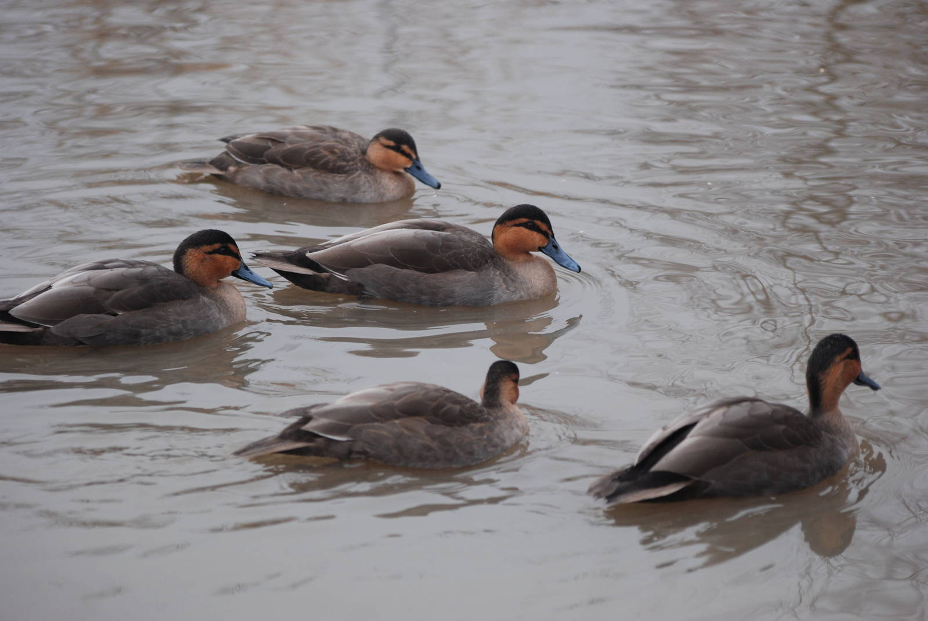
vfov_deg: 6.1
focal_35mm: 225
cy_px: 310
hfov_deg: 9.1
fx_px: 5807
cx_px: 464
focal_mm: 150
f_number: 4.5
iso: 400
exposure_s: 1/400
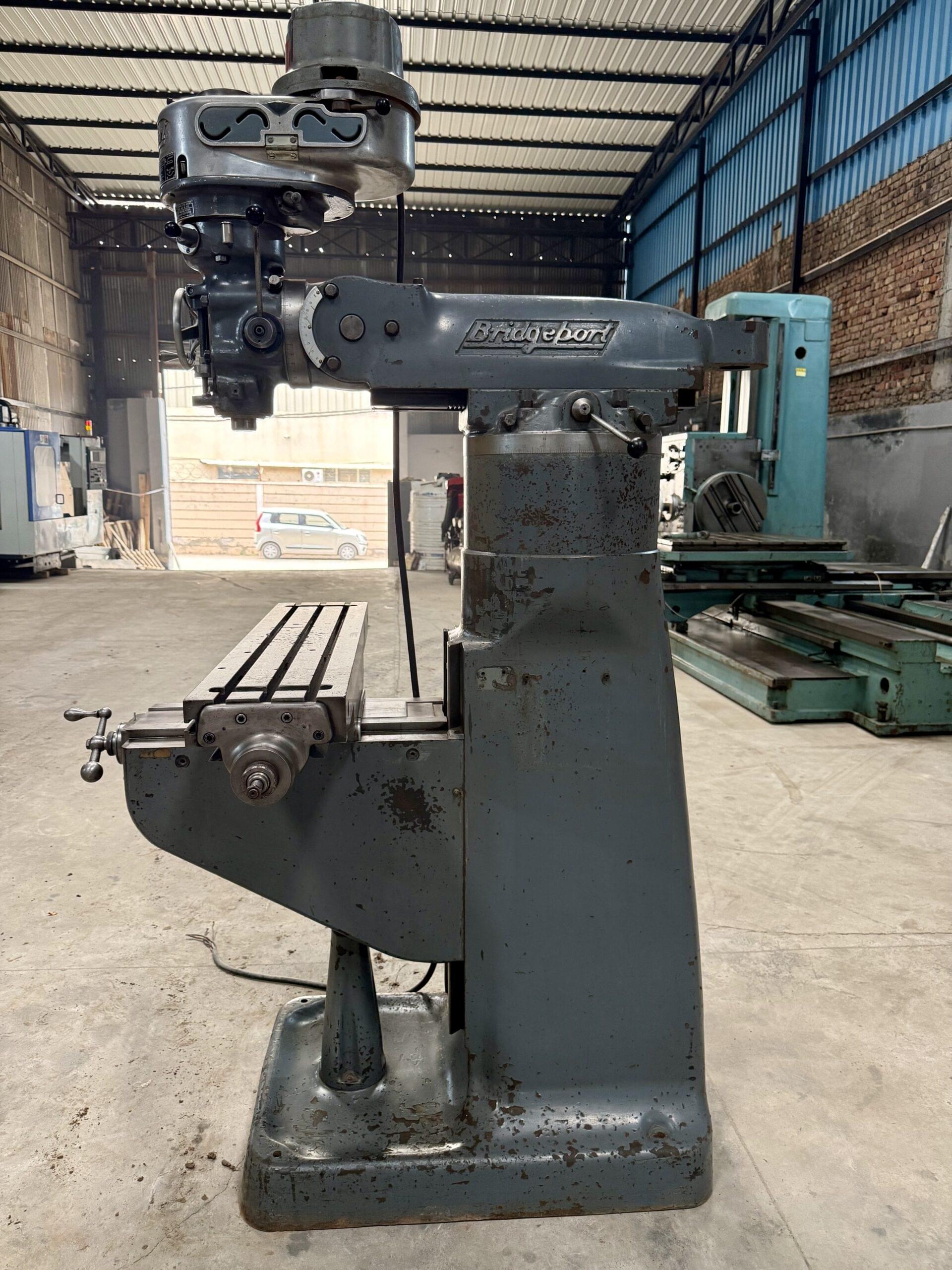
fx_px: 880
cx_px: 476
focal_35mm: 24
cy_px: 635
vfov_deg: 71.6
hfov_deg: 56.8
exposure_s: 1/100
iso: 250
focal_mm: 6.76
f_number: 1.78
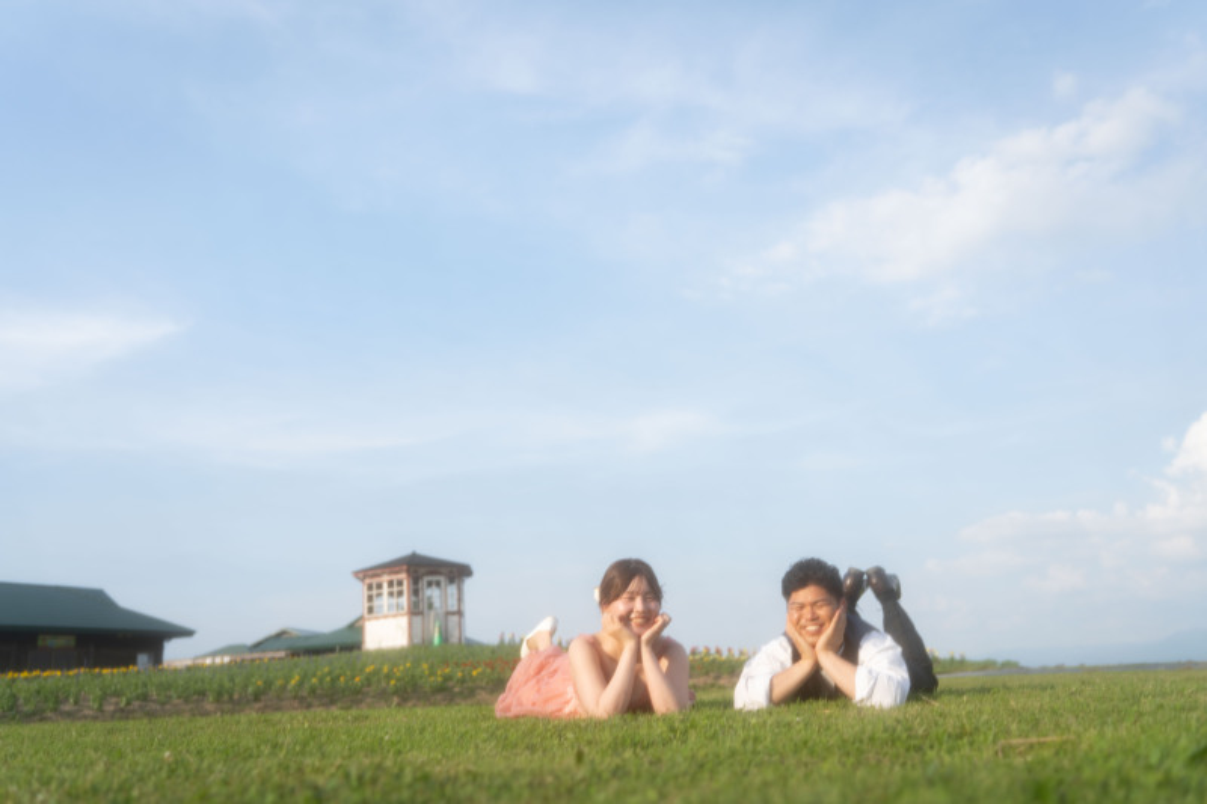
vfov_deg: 37.8
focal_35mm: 35
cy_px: 402
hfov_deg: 54.4
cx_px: 604
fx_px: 1173
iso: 200
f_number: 2.8
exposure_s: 1/500
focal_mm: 35
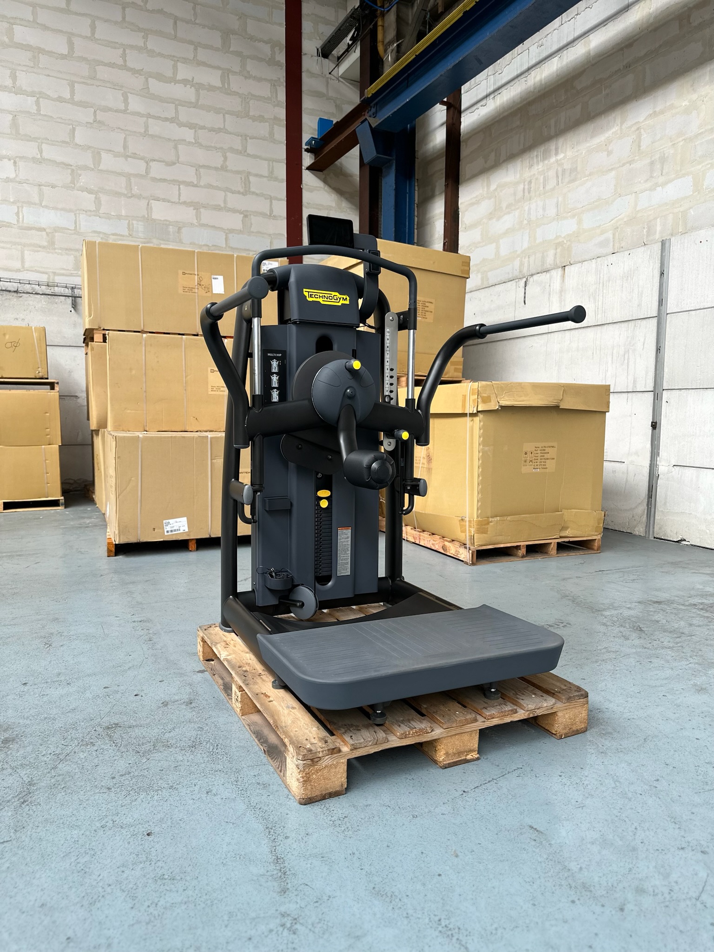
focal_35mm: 24
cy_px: 476
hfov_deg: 56.8
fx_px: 660
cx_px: 357
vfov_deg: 71.6
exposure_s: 1/100
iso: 100
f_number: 1.78
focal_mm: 6.86
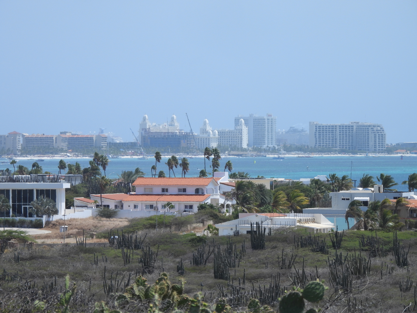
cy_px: 156
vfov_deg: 5.0
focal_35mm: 300
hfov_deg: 6.6
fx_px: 3614
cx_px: 208
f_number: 5
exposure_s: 1/800
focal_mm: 53.5
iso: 100
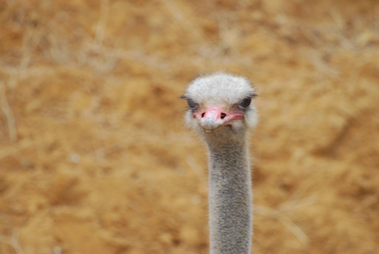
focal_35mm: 450
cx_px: 190
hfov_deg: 4.6
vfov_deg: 3.1
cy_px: 127
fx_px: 4743
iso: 200
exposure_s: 1/125
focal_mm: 300
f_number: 6.3
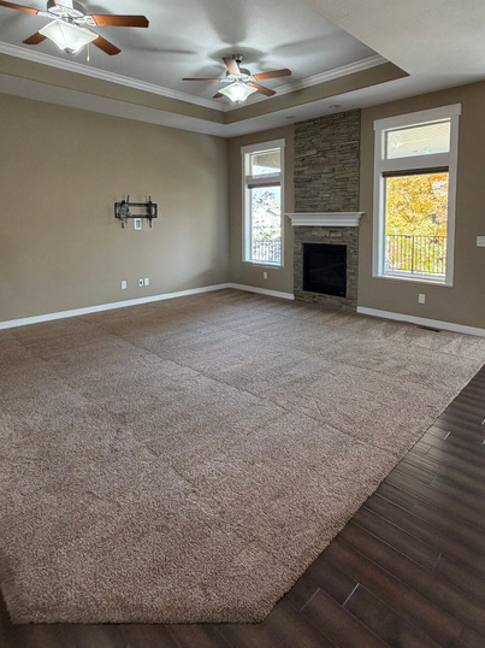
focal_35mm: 20
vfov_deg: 80.3
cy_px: 245
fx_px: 374
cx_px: 247
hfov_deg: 65.9
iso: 200
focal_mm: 2.22
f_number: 2.2
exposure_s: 1/60
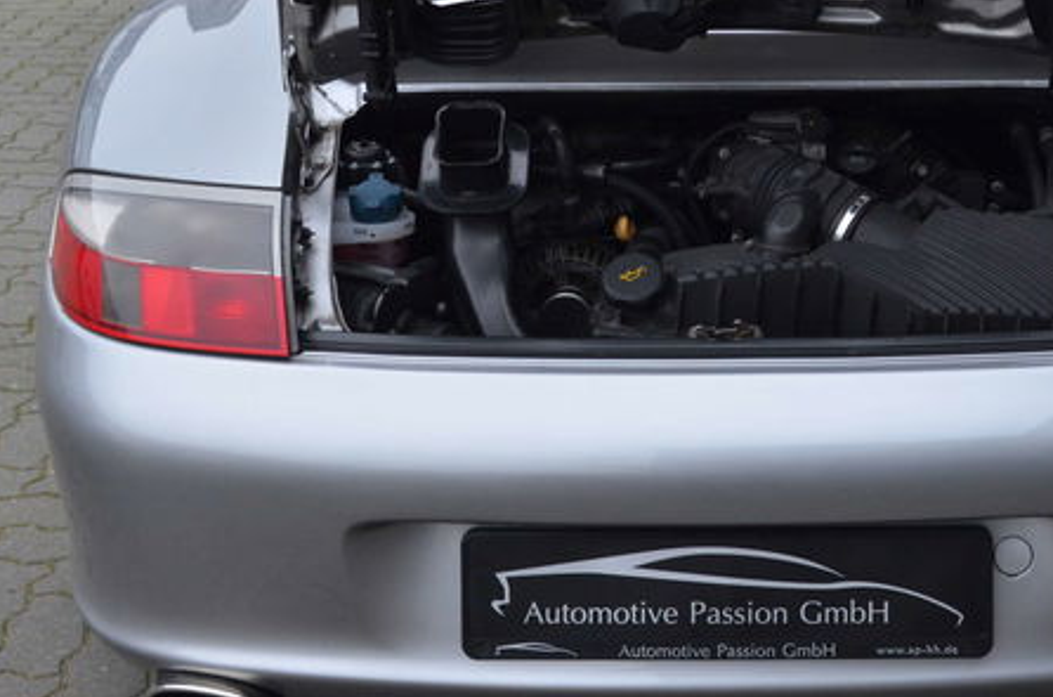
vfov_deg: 18.0
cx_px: 734
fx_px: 2184
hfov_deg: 26.9
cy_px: 201
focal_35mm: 75
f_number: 4.5
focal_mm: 29
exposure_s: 1/40
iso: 800
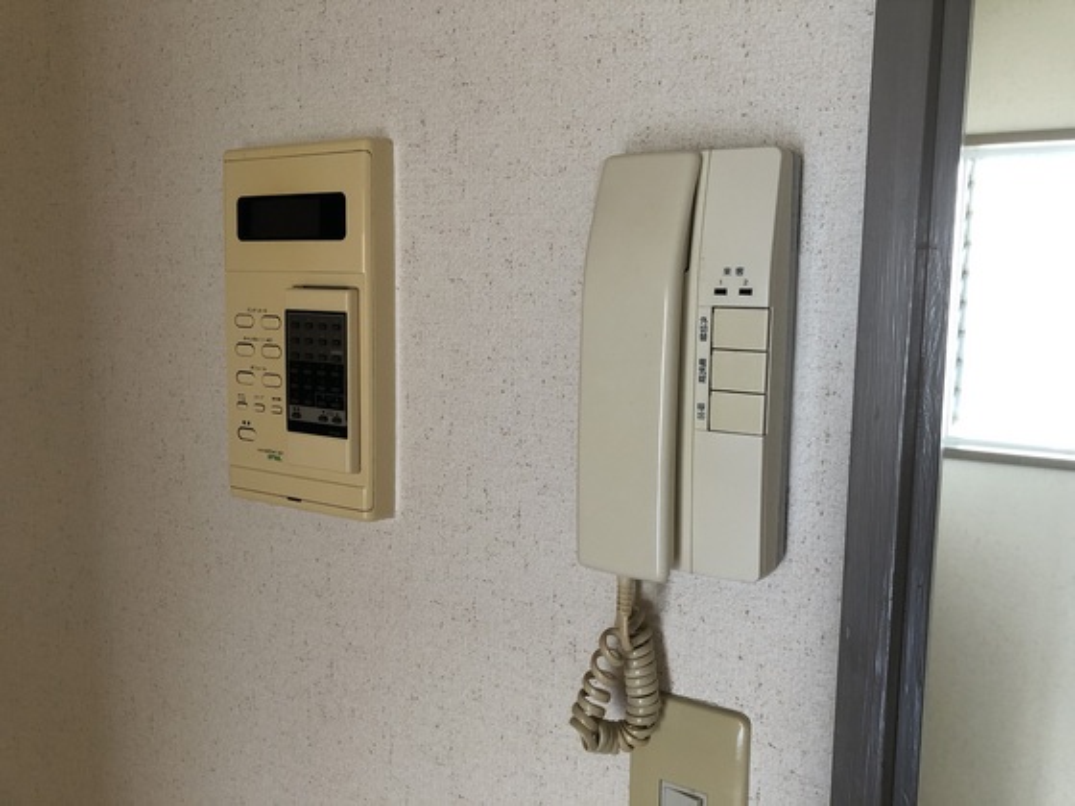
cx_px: 538
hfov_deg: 63.4
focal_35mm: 28
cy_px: 403
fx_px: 870
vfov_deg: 49.7
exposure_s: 1/15
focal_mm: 3.99
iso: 80
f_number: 1.8
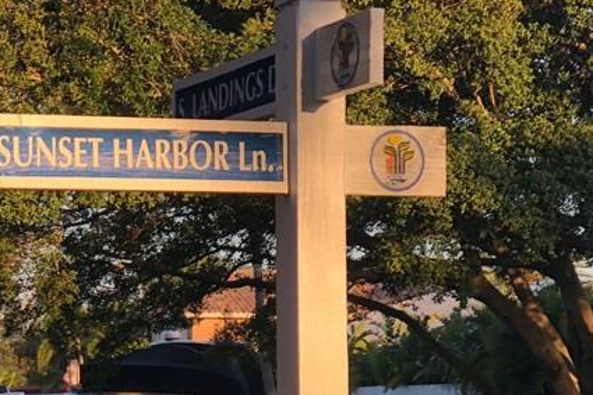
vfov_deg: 9.4
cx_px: 140
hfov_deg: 14.3
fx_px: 2354
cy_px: 530
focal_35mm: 143
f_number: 2.8
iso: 20
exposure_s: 1/134
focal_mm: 6.6
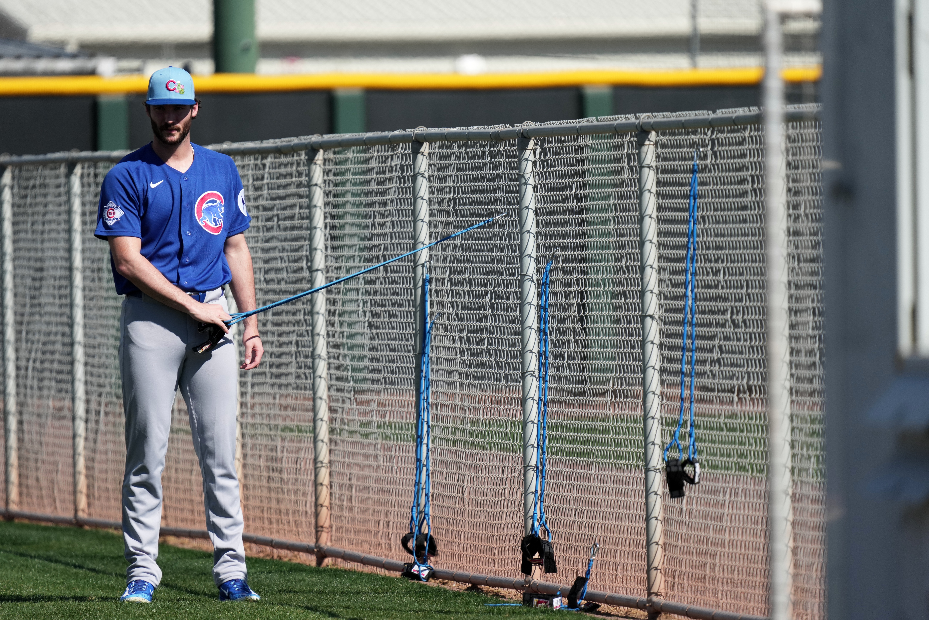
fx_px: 15172
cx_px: 464
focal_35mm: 588
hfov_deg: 3.5
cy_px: 310
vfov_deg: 2.3
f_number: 6.3
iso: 500
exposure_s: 1/2500
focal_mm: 588
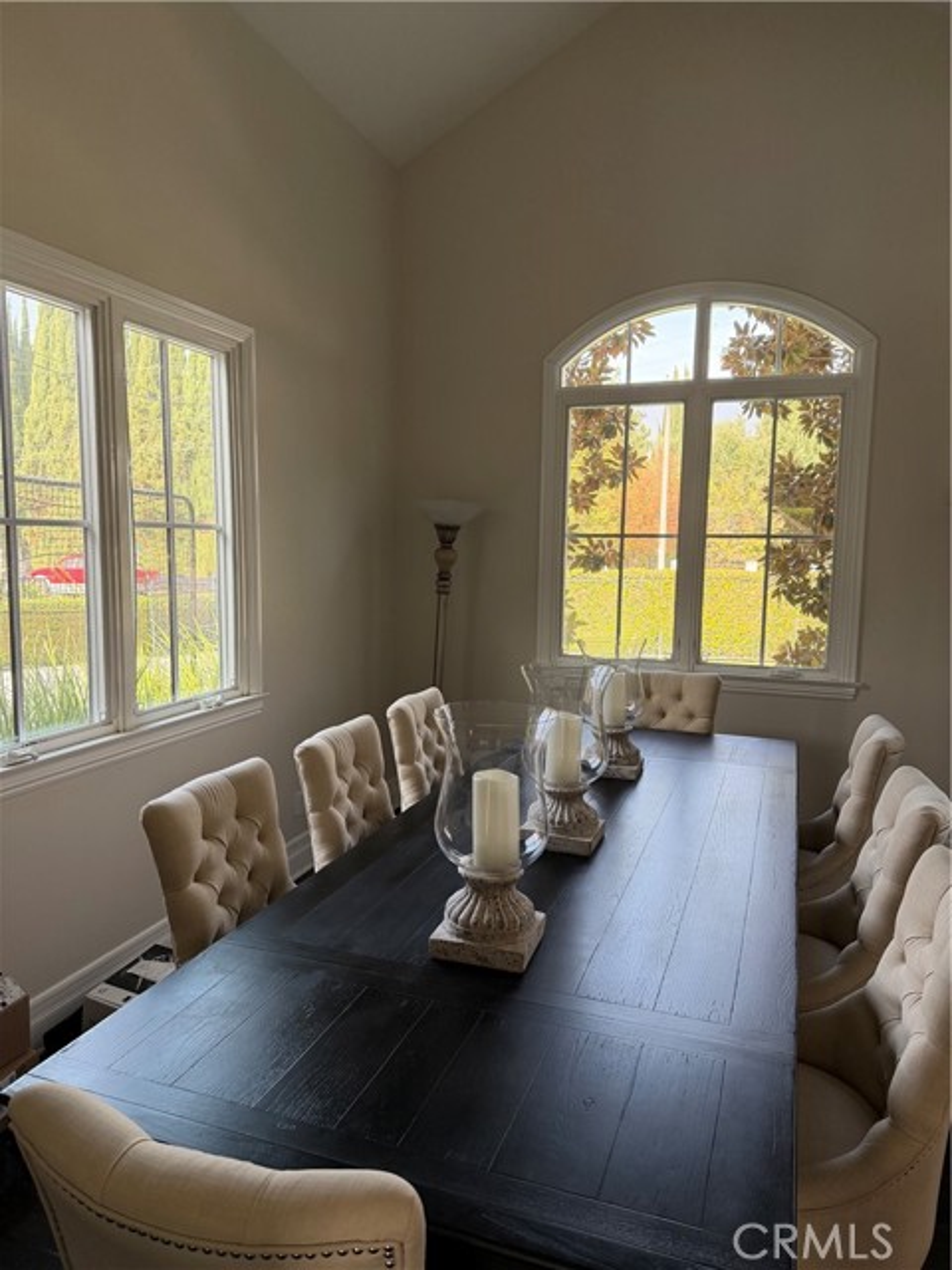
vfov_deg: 71.6
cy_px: 635
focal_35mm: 24
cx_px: 476
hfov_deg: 56.8
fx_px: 880
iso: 160
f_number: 1.78
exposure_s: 1/198
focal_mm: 6.76
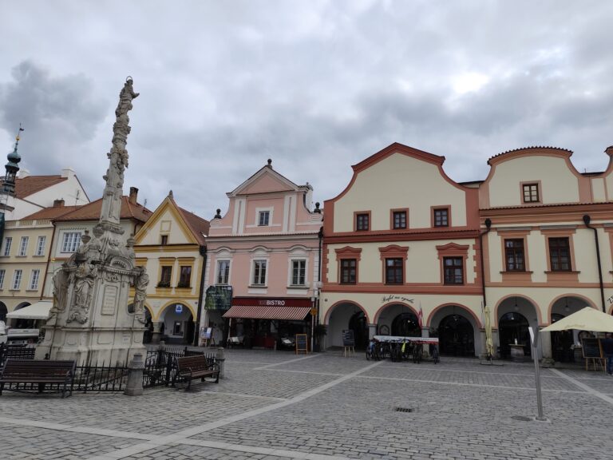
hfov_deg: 73.9
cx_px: 306
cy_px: 230
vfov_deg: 58.9
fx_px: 407
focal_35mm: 23
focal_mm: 6.19
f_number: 1.65
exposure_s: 1/1421
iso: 50
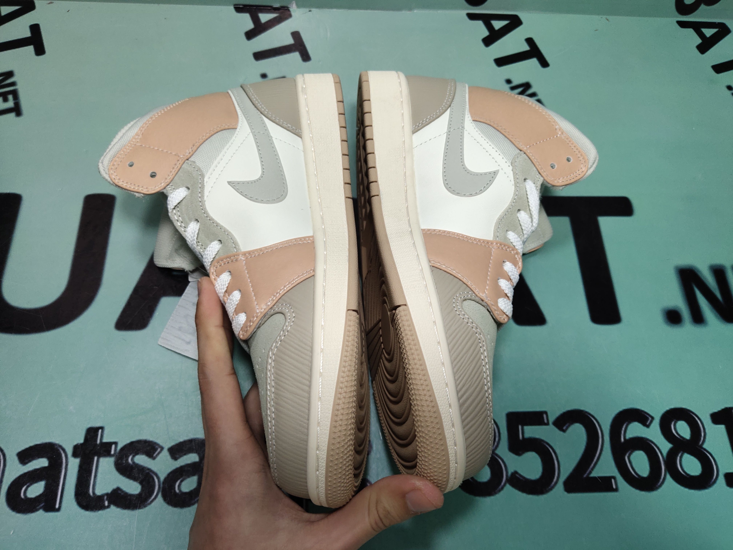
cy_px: 275
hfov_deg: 60.0
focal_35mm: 30
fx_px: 635
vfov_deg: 46.8
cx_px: 366
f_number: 1.79
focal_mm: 4.35
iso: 61
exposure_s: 1/100
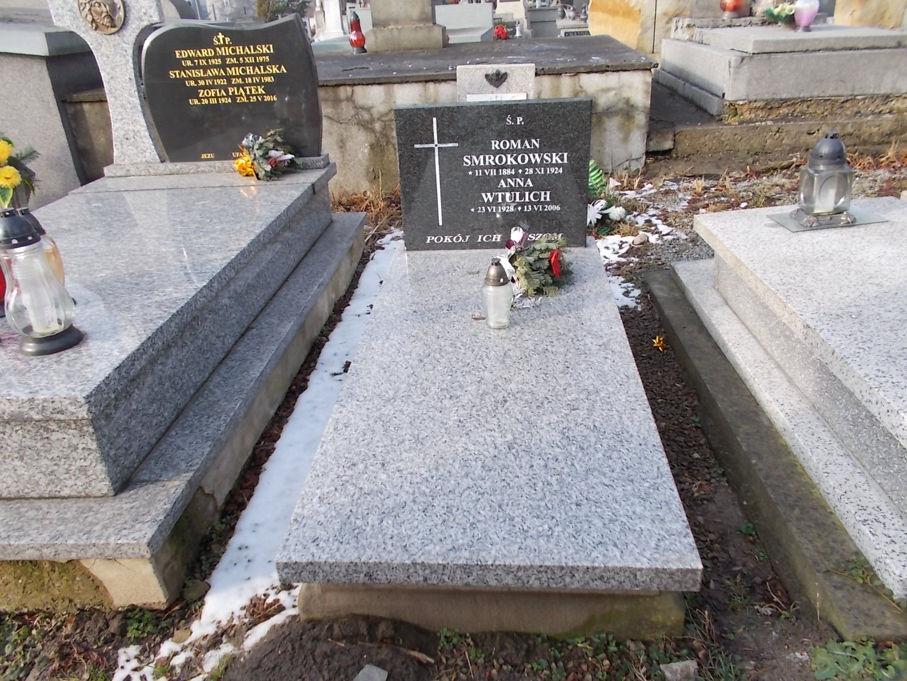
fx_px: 681
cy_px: 340
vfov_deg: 53.1
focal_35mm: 26
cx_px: 454
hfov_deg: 67.3
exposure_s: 1/200
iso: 80
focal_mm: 4.6
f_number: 3.2
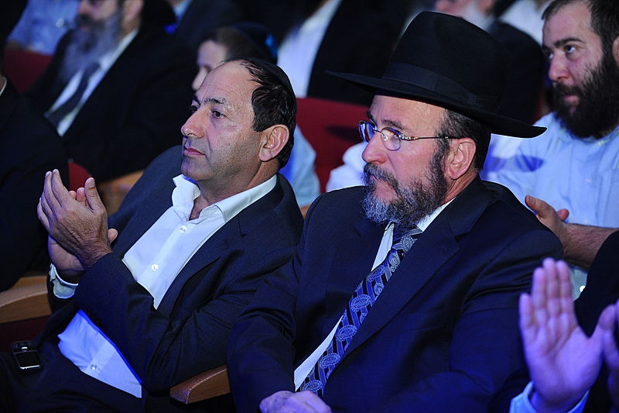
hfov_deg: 24.8
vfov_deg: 16.6
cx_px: 310
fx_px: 1410
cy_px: 206
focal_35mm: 82
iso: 1600
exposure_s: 1/250
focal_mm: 82
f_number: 3.2
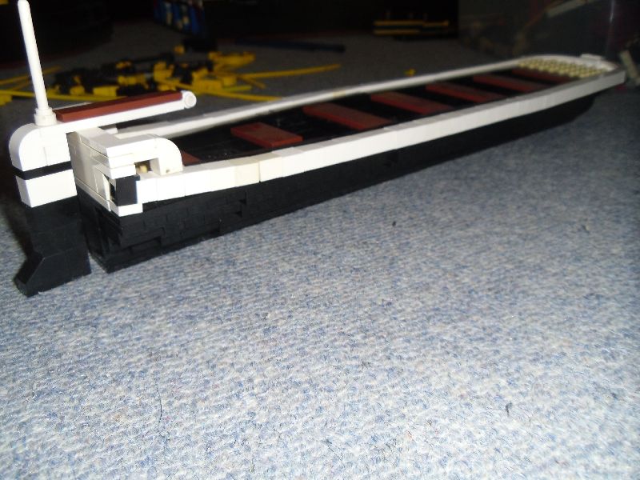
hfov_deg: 58.4
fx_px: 573
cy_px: 240
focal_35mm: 31
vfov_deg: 45.4
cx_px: 320
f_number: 3.3
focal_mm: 5.6
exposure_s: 1/45
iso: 80
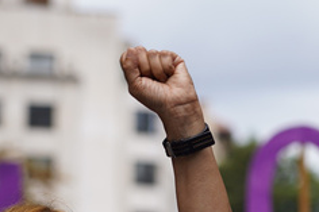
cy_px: 313
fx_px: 2860
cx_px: 177
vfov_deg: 4.2
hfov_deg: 6.4
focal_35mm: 323
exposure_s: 1/400
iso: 100
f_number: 4
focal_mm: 105
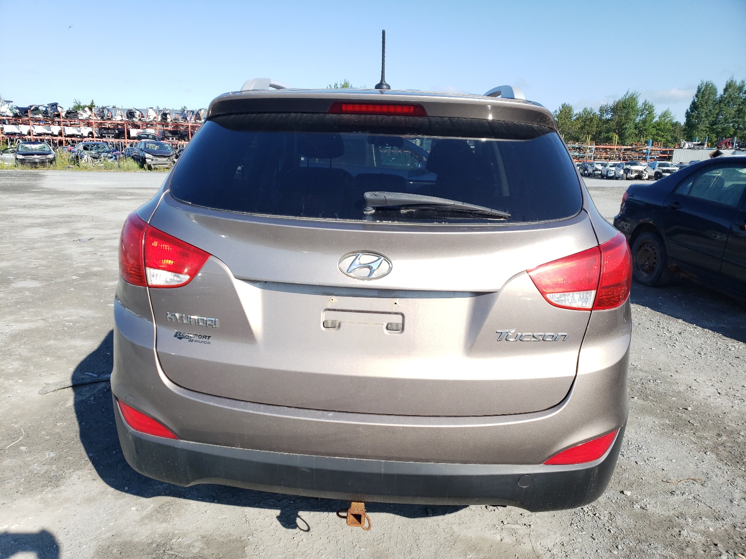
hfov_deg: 67.3
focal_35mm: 26
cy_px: 280
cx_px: 373
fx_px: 560
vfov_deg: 53.1
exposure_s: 1/1667
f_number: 1.5
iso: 50
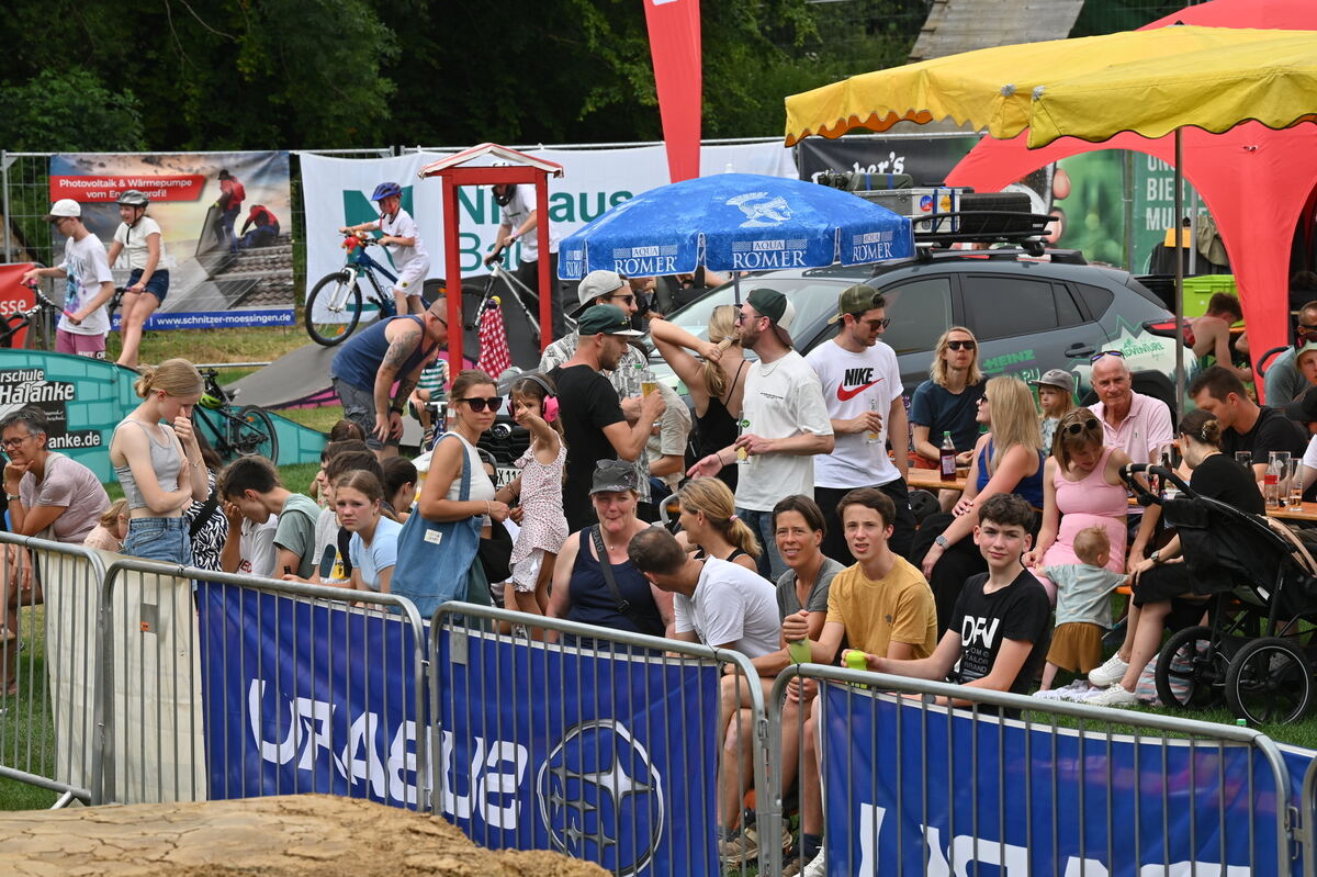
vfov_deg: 7.6
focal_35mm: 180
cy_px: 438
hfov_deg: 11.4
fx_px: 6582
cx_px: 658
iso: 500
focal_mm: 180
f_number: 13
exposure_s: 1/320
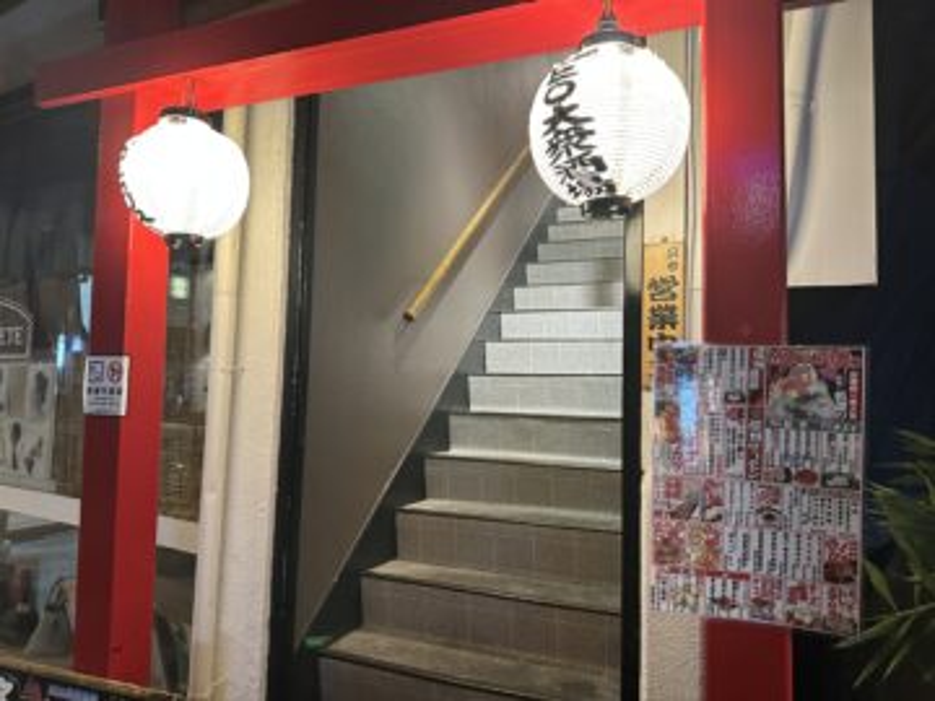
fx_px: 648
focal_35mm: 24
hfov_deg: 71.6
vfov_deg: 56.8
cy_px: 350
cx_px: 468
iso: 640
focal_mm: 6.86
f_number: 1.78
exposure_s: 1/40
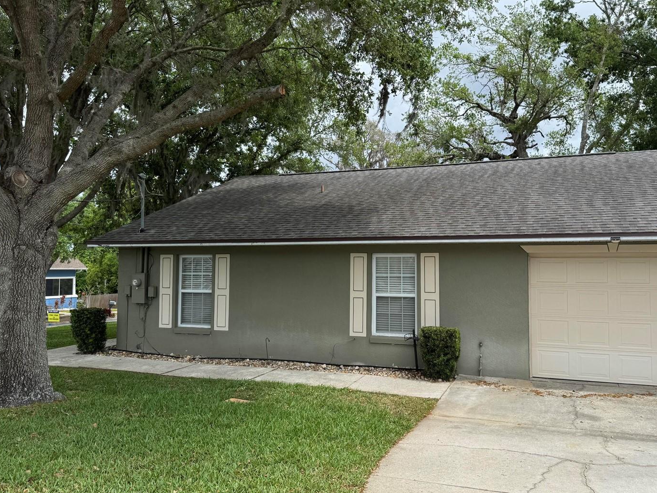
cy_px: 241
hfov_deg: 63.1
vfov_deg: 49.8
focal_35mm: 28
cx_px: 379
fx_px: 532
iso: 80
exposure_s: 1/2604
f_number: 1.78
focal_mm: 6.76
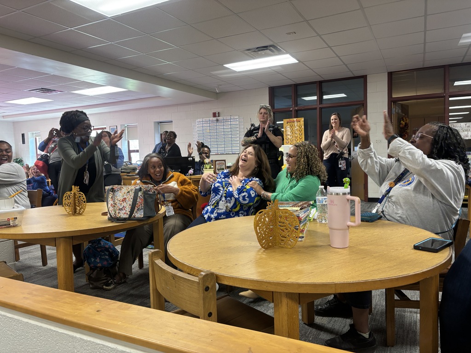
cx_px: 236
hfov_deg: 67.3
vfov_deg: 53.1
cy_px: 176
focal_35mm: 26
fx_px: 354
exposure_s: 1/76
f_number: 1.6
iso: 125
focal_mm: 5.96
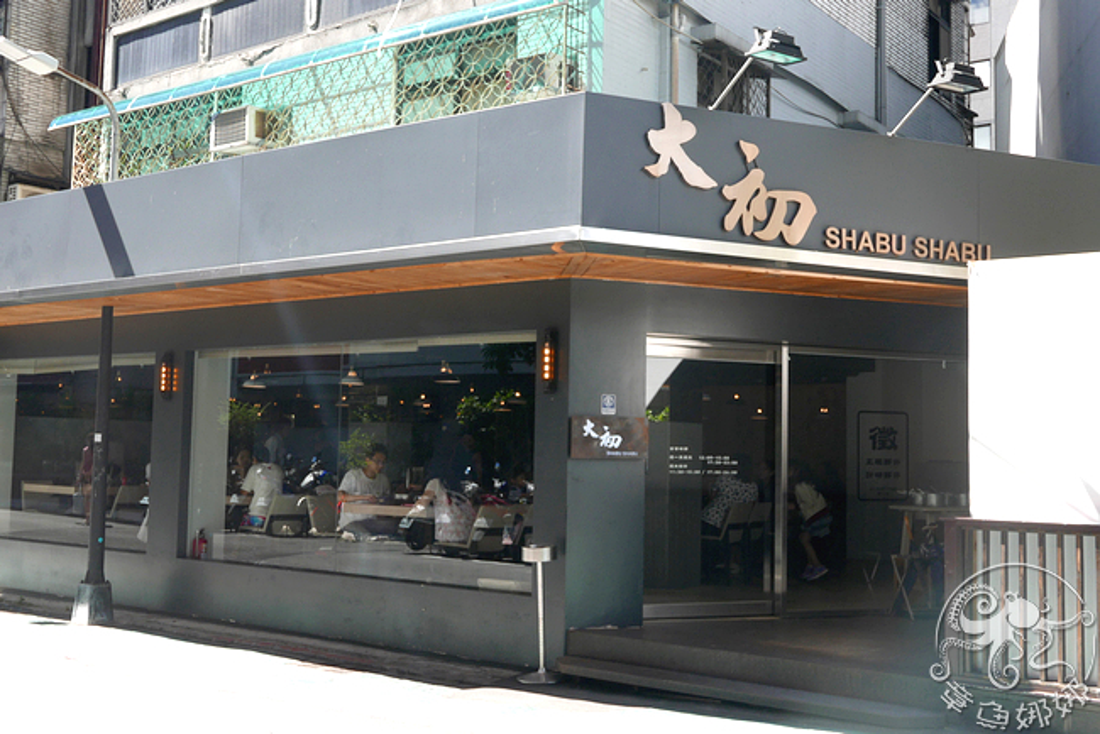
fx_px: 1253
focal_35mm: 41
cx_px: 550
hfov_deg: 47.4
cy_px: 367
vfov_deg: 32.7
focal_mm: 18.6
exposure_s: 1/250
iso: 200
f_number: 5.6
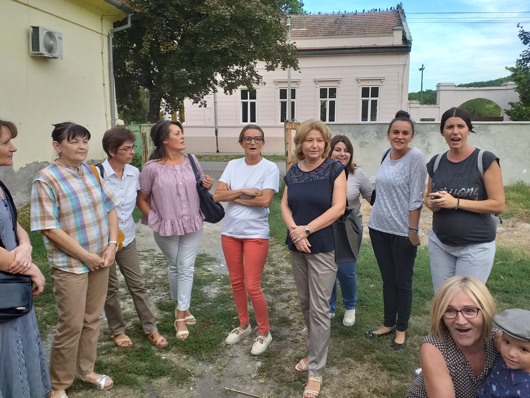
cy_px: 199
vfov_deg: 51.4
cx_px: 265
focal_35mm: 27
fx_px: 413
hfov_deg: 65.3
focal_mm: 3.6
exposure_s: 1/195
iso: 40
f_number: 1.9
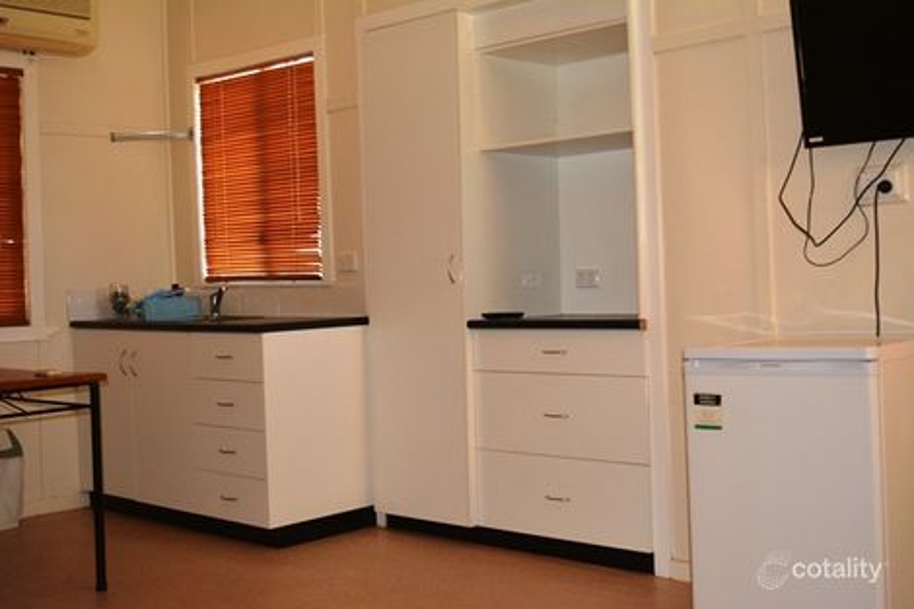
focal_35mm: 45
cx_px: 457
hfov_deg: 43.6
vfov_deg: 29.8
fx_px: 1142
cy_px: 304
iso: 1600
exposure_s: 1/60
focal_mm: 30
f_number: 4.2
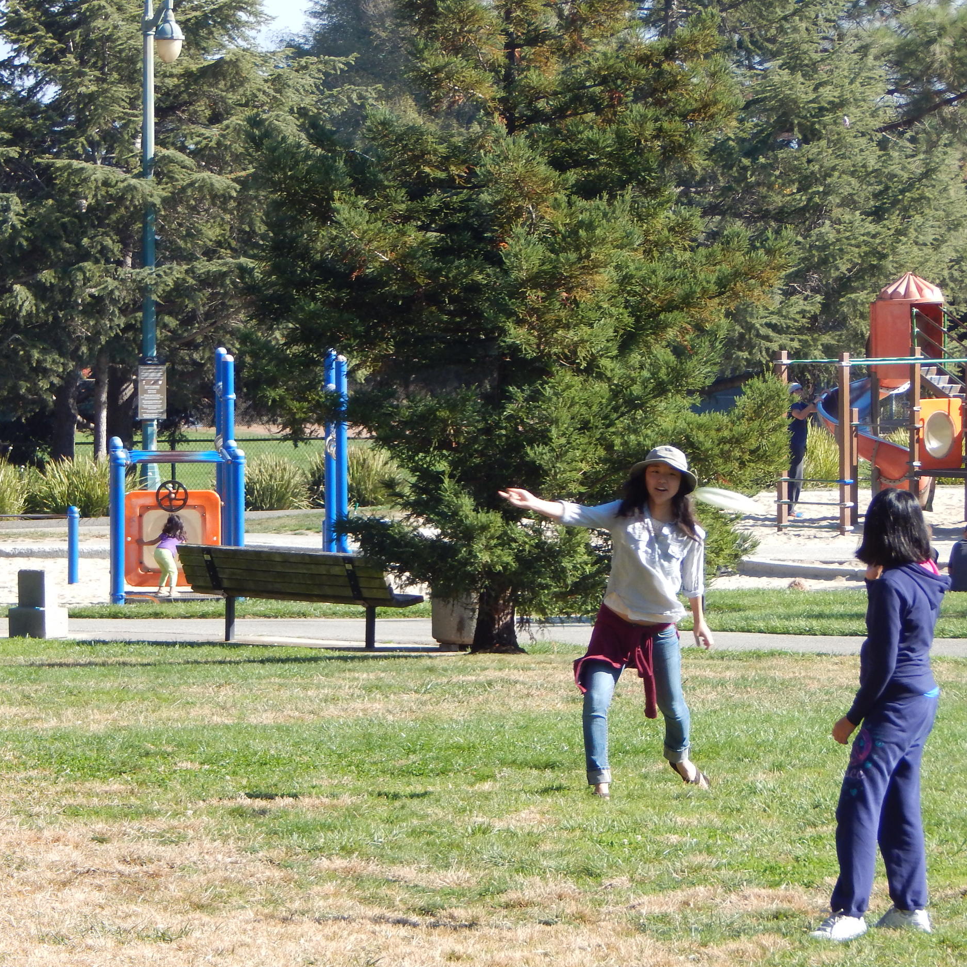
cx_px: 522
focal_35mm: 245
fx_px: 7743
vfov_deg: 7.1
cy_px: 482
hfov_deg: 7.1
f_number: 5.4
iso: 125
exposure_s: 1/250
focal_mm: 37.1
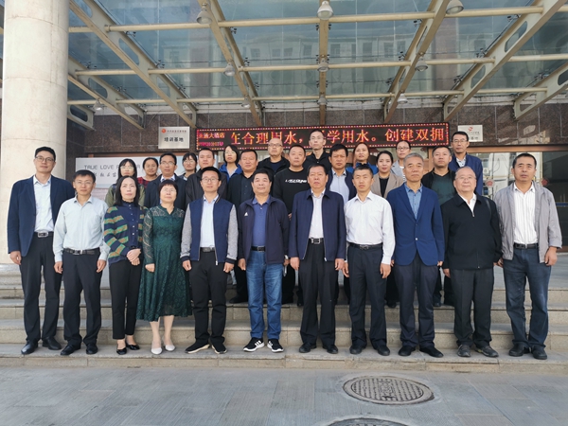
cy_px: 213
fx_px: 443
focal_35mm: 27
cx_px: 284
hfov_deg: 65.3
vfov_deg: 51.4
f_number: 1.8
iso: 50
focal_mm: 5.58
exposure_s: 1/456
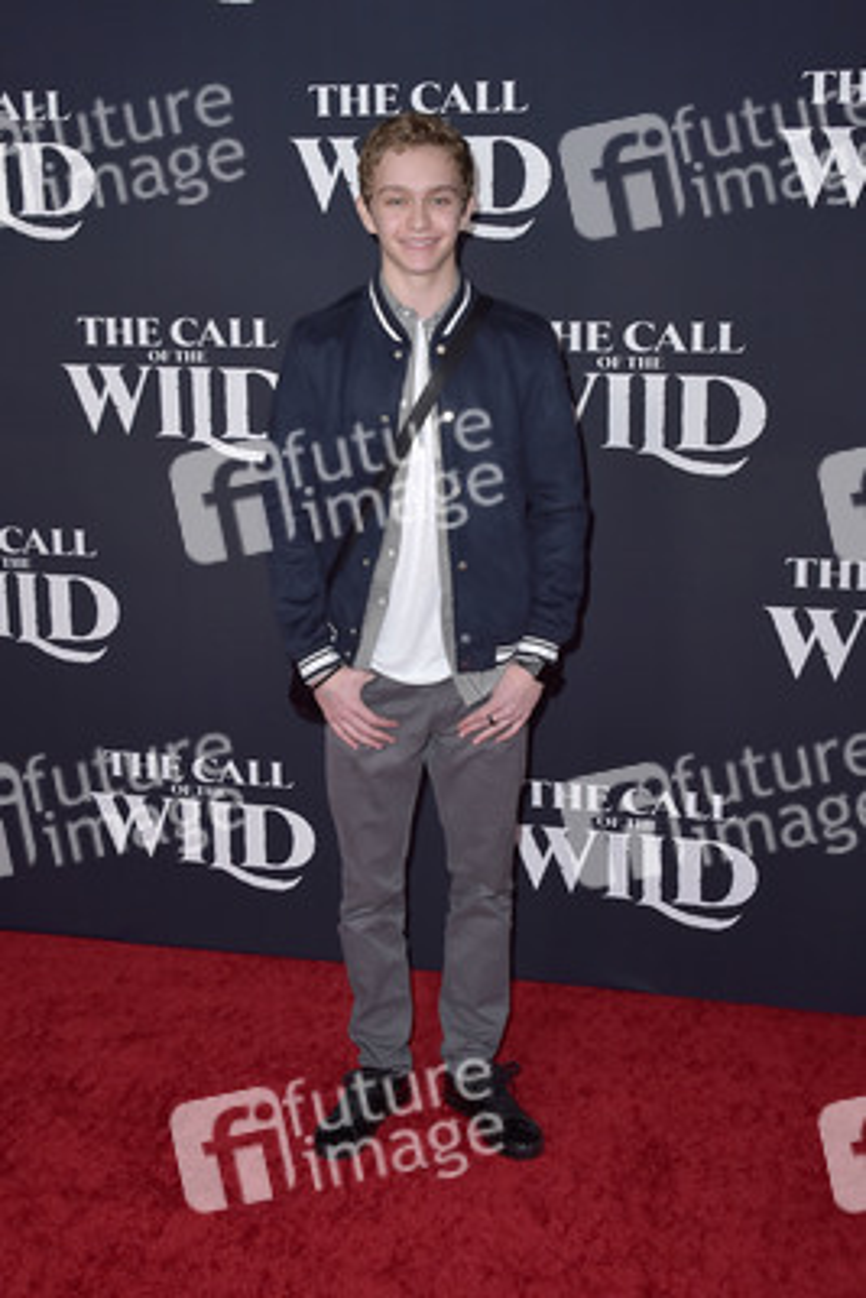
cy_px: 649
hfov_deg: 33.4
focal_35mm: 40
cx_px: 433
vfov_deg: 48.4
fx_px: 1442
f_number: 7.1
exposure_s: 1/250
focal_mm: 40
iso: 320
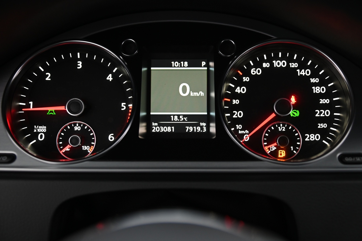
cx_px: 181
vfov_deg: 26.9
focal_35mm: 50
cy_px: 120
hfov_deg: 39.6
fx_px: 502
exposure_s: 1/25
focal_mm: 50
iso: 2000
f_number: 4
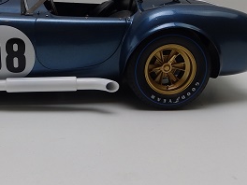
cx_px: 54
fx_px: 357
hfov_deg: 37.0
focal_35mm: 50
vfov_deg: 29.0
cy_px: 68
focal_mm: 4
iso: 80
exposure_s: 1/80
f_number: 3.4
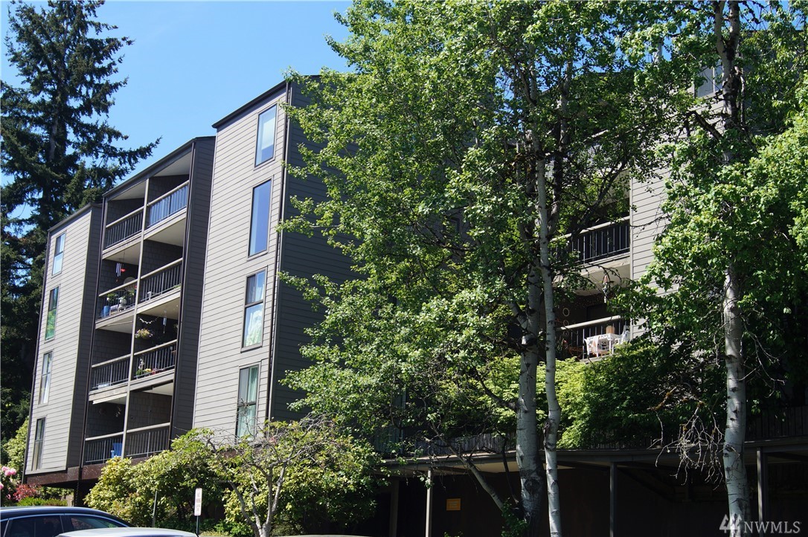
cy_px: 268
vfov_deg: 34.1
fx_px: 875
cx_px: 404
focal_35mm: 39
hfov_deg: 49.6
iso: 100
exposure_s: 1/125
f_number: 8
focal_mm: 26
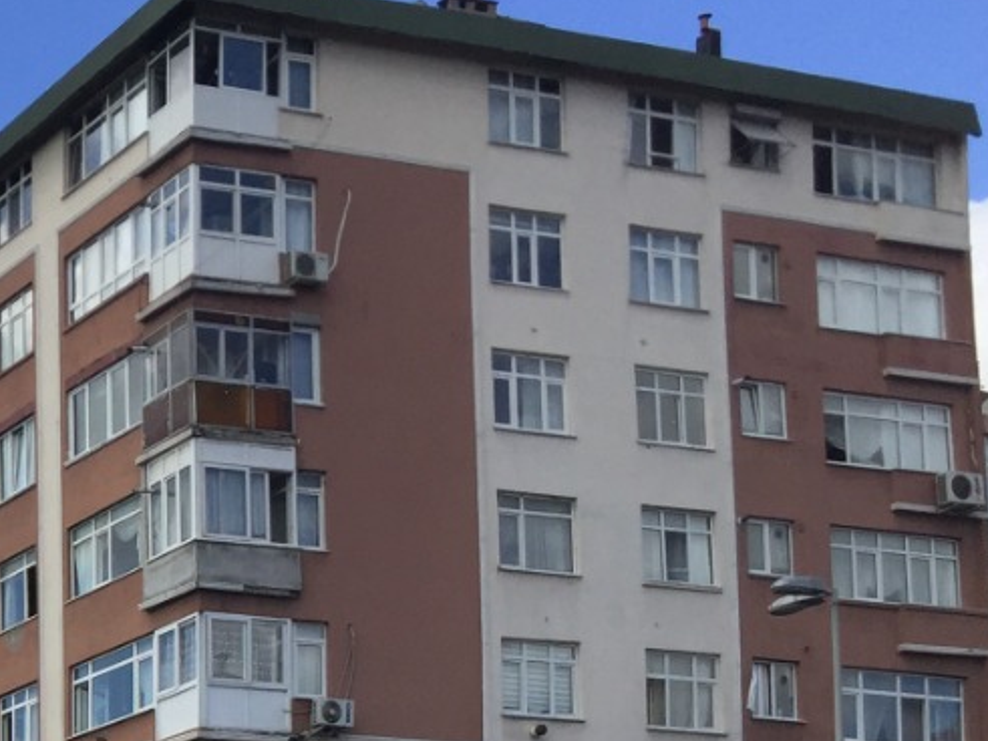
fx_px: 2425
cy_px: 1009
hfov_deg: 20.1
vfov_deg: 16.3
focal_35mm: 85
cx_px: -453
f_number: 2.2
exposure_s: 1/1980
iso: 32
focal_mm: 4.15
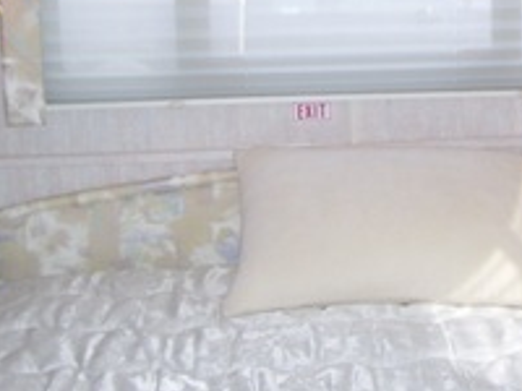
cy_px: -47
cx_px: 378
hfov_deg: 21.6
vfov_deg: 15.9
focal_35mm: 90
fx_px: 1357
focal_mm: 6
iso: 80
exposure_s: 1/60
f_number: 2.7
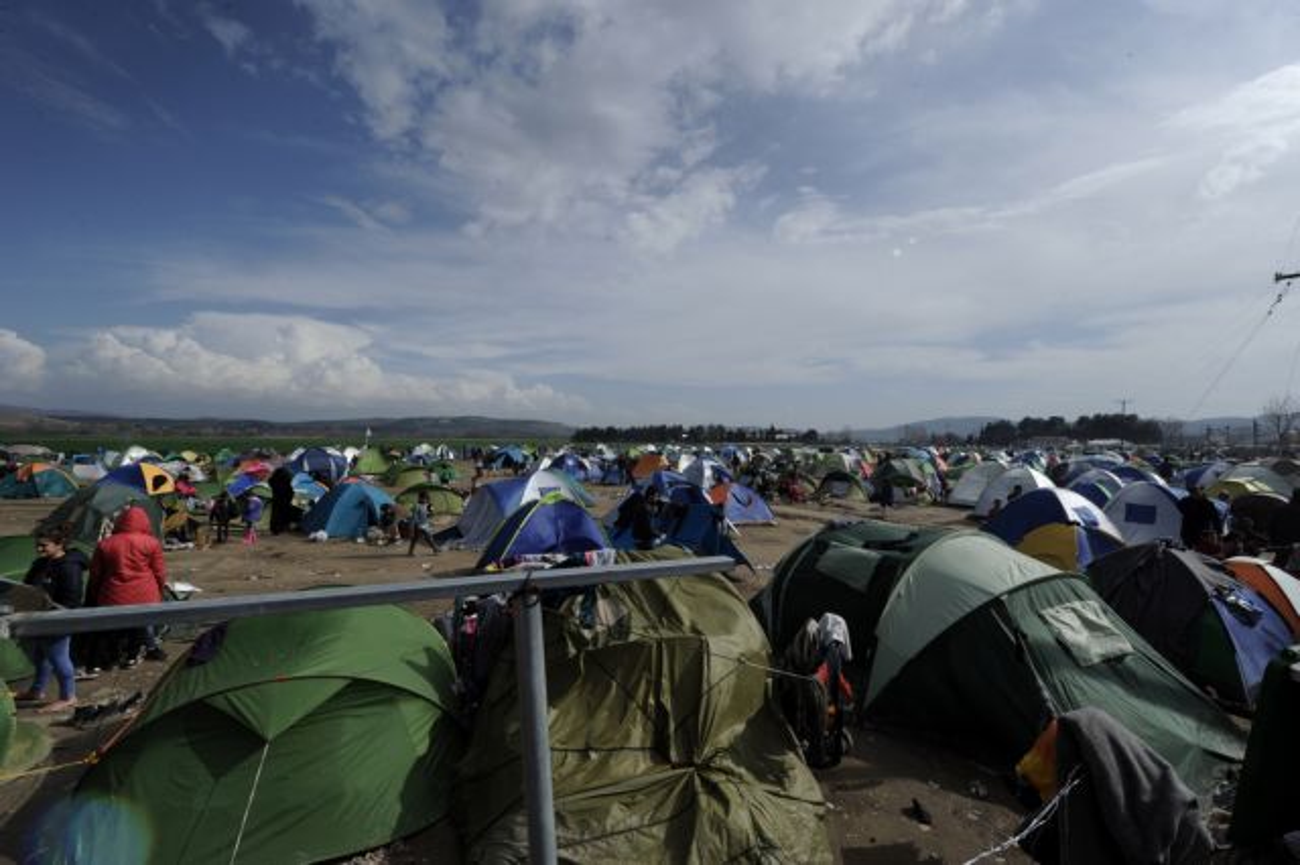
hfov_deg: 104.3
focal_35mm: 14
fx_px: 505
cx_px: 650
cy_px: 432
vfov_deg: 81.1
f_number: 18
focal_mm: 14
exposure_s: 1/800
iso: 640
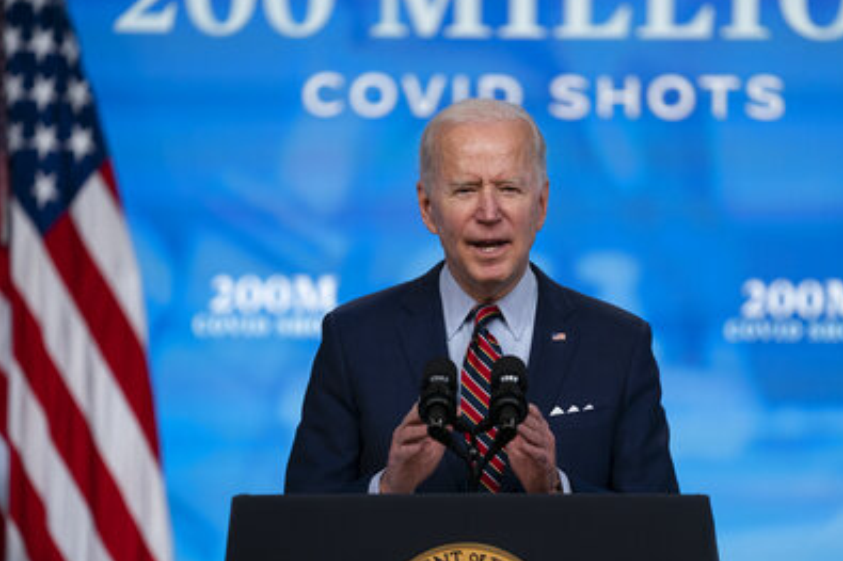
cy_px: 298
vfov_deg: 5.3
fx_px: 6062
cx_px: 495
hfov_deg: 8.0
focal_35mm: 259
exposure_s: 1/250
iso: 2000
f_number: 2.8
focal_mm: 200
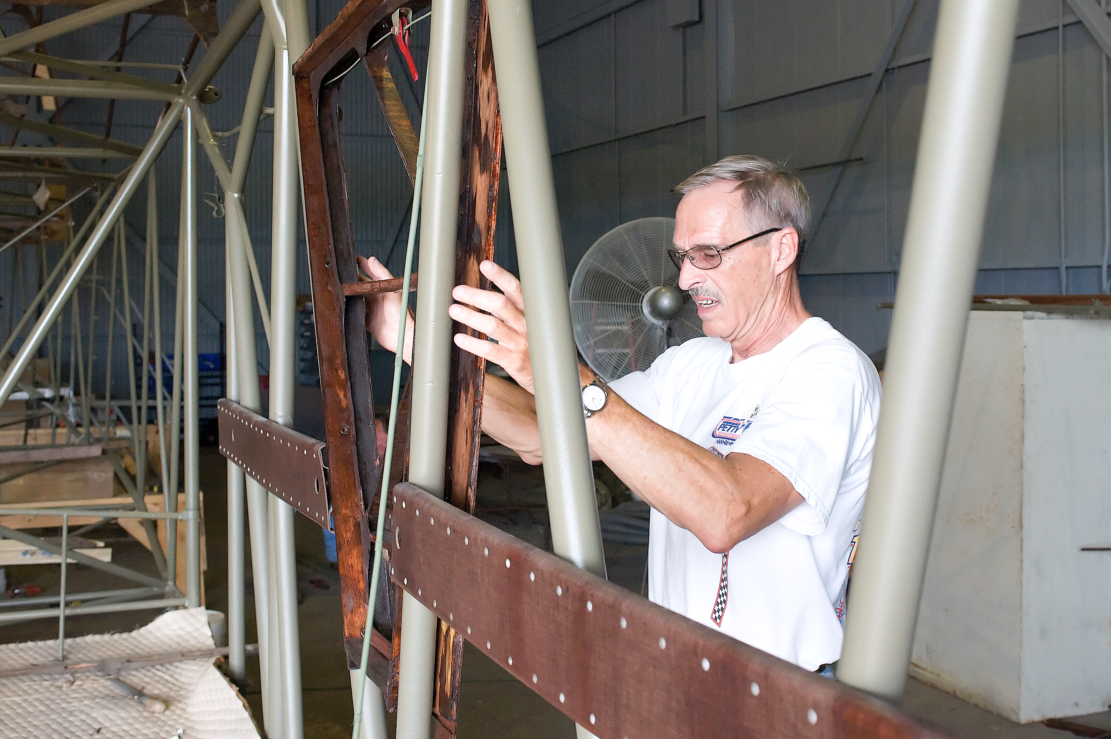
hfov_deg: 44.5
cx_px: 607
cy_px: 290
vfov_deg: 30.4
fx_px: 1357
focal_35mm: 44
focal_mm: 32
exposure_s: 1/125
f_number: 6.7
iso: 3200
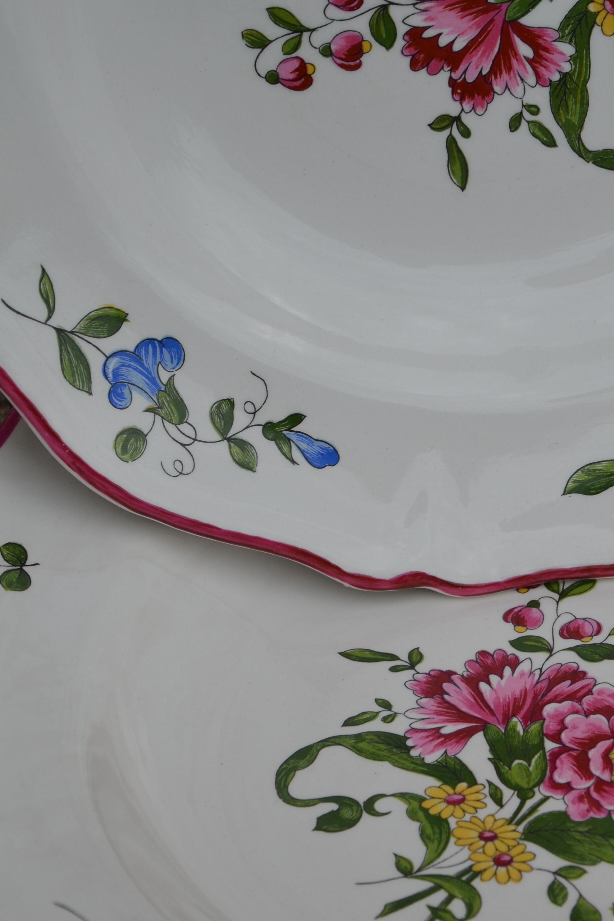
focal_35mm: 125
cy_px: 467
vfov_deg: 16.4
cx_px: 467
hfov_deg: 10.9
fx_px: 3198
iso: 100
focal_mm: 50
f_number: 8
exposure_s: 1/250
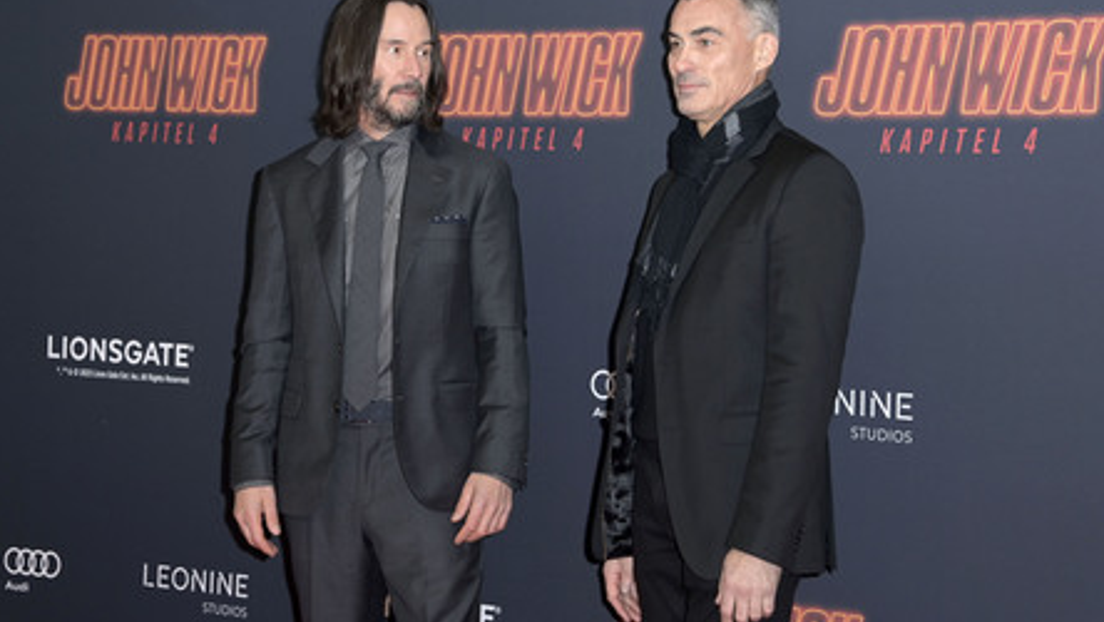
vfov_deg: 14.6
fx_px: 2430
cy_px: 299
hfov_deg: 25.6
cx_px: 551
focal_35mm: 83
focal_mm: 78
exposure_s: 1/250
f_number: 5.6
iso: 640
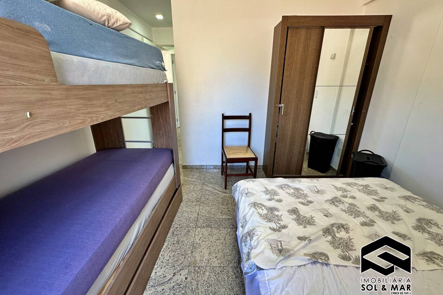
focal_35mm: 15
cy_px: 143
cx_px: 218
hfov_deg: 100.4
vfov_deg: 77.3
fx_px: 185
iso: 160
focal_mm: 2.22
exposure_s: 1/120
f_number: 2.2
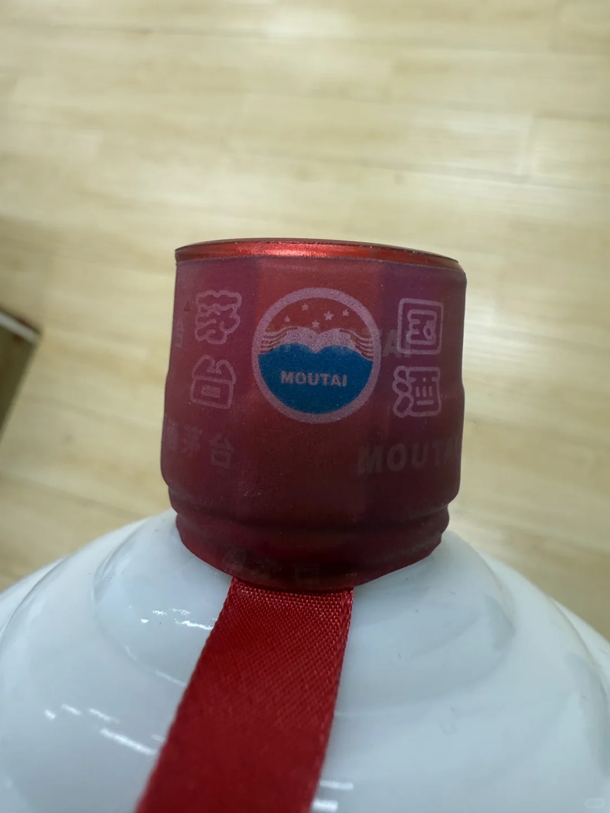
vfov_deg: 71.6
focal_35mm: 24
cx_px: 305
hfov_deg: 56.8
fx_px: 564
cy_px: 406
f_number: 2.2
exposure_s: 1/100
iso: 100
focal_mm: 2.22
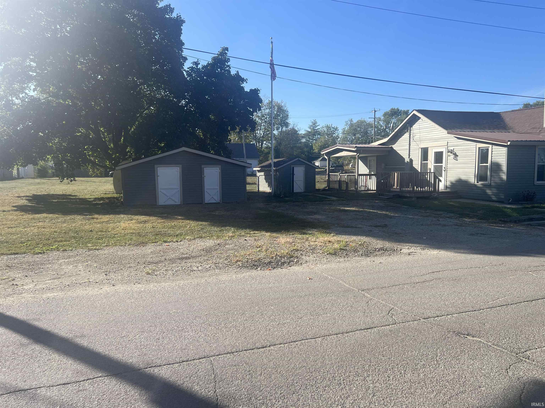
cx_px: 272
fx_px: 409
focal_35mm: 26
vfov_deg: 53.1
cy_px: 204
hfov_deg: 67.3
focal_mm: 5.7
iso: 50
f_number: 1.5
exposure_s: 1/2915
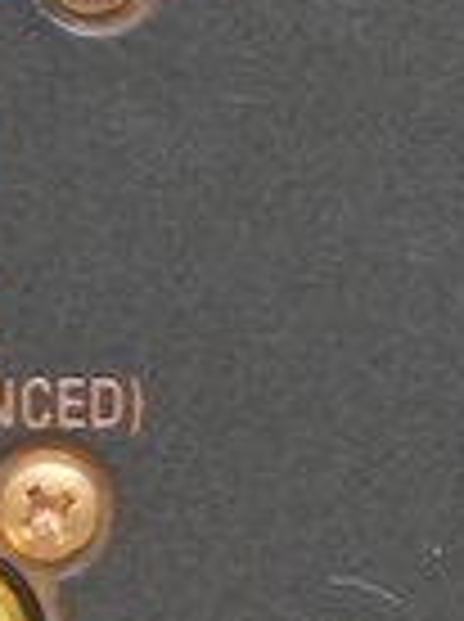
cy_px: 4
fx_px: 40266
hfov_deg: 0.7
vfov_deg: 0.9
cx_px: 1099
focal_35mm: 2246
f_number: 5.9
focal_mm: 57.7
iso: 200
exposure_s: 1/2
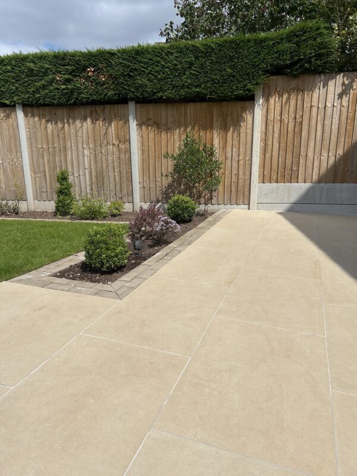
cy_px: 238
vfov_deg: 67.3
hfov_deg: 53.1
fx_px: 358
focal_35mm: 26
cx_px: 178
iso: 50
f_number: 1.5
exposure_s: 1/14286
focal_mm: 5.7
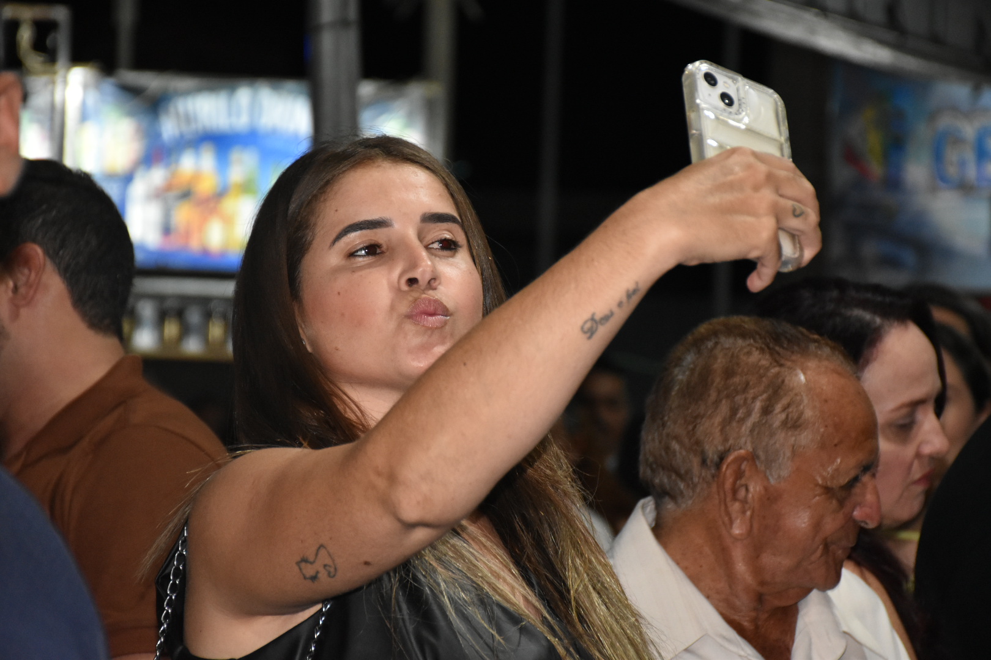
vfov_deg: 9.6
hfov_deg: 14.4
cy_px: 330
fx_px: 3922
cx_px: 496
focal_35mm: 142
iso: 2500
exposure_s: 1/125
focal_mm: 95
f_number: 5.3
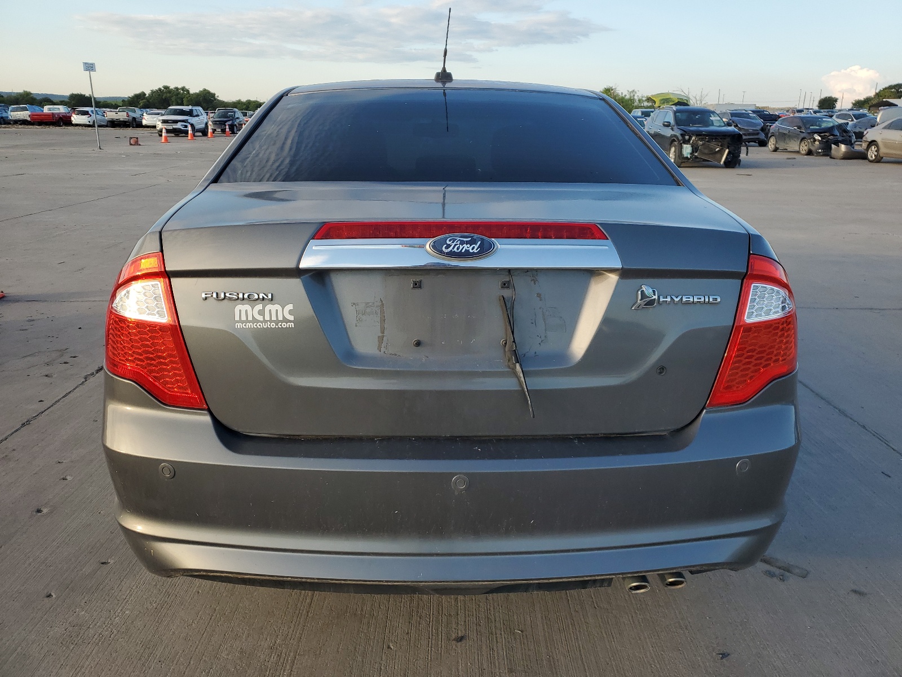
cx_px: 451
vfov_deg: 53.1
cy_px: 338
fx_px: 677
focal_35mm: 26
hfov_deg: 67.3
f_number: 1.5
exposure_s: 1/769
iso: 50
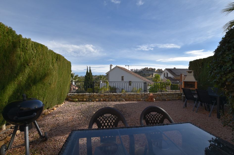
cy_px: 78
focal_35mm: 15
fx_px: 97
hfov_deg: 100.5
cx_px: 117
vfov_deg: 77.0
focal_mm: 10
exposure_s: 1/320
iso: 100
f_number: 8
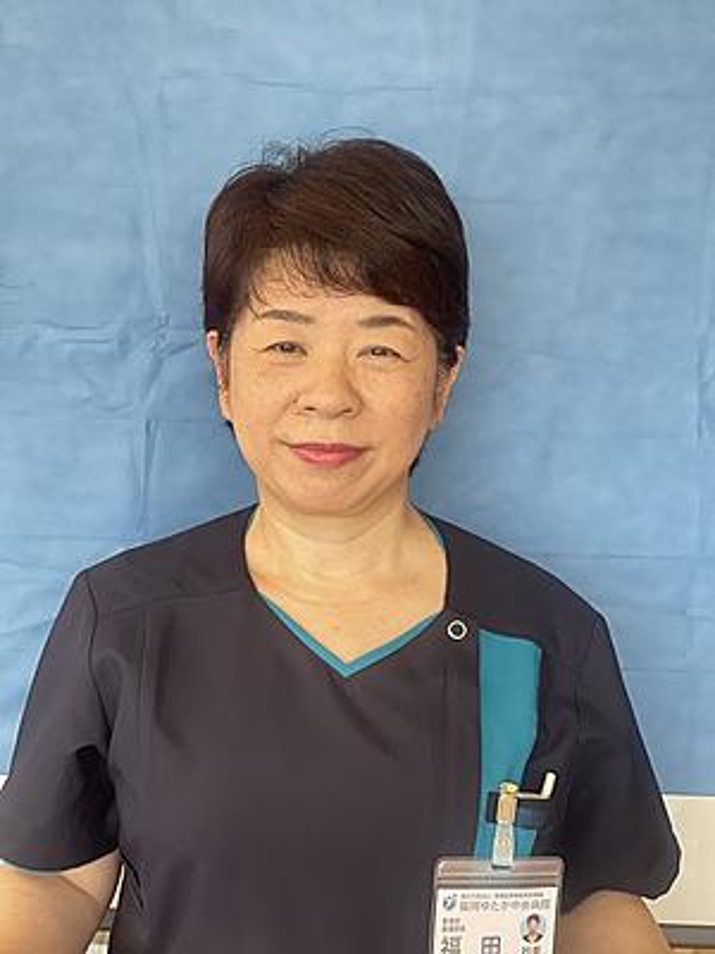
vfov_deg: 30.3
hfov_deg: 22.9
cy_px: 477
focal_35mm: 64
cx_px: 358
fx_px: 1763
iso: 125
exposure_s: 1/120
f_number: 2.2
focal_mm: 7.5
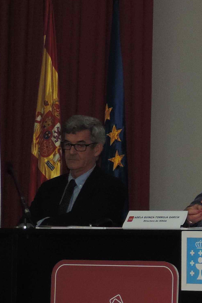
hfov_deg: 7.6
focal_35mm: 171
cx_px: 457
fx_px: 1439
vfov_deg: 12.0
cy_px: 156
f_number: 3.6
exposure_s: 1/50
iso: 320
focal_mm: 8.9
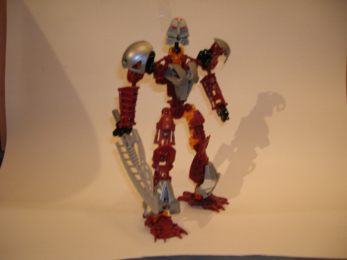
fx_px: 341
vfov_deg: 41.8
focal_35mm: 34
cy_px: 130
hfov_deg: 54.0
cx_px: 174
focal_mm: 5.7
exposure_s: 1/5.1
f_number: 2.9
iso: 200
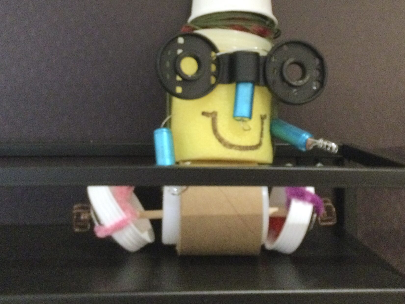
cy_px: 71
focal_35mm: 48
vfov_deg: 29.7
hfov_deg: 39.7
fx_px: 562
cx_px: 204
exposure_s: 1/15
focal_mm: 3.3
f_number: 2.4
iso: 320
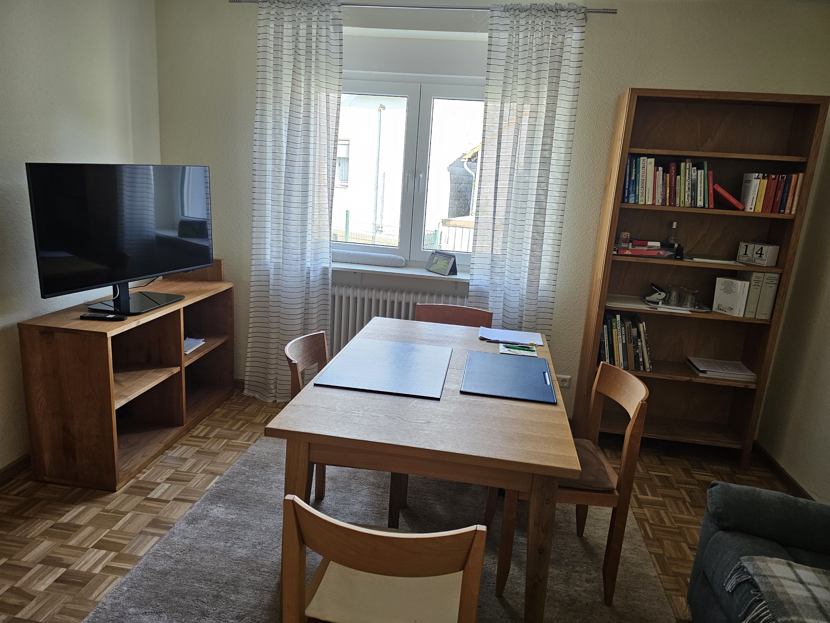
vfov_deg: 58.9
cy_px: 312
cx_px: 415
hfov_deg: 73.9
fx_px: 551
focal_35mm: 23
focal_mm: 6.3
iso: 160
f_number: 1.7
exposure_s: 1/100
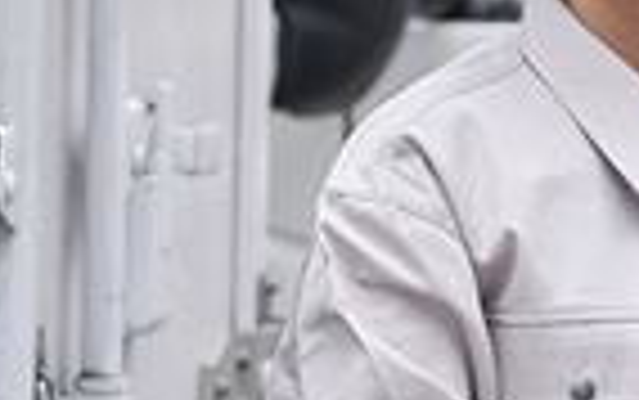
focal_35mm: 763
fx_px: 13298
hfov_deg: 2.7
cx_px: 878
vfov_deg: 1.7
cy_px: -76
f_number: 4
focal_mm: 148
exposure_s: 1/160
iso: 200
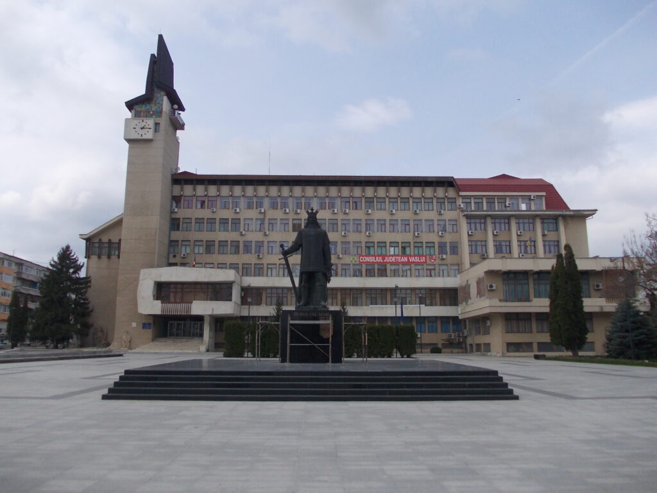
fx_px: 531
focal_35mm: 28
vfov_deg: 49.7
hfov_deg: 63.4
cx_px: 328
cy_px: 246
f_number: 5.4
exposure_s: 1/500
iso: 80
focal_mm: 4
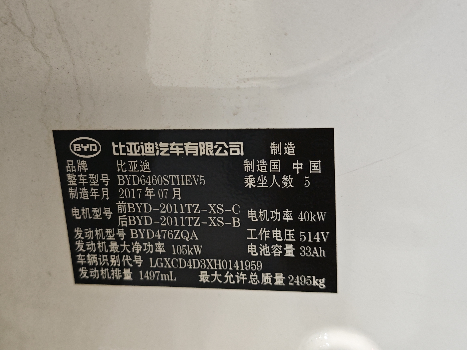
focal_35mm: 54
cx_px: 197
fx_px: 729
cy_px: 171
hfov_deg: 35.5
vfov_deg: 27.0
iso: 2000
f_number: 1.9
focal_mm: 8.7
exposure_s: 1/278
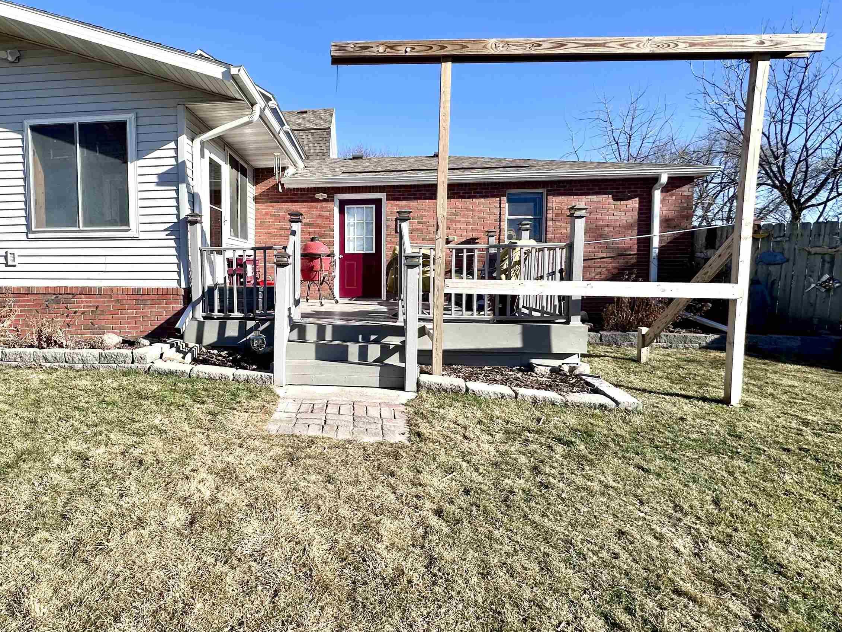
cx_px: 304
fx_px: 462
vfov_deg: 68.6
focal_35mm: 19
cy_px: 300
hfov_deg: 82.7
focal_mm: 2.22
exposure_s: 1/1618
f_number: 2.2
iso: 50
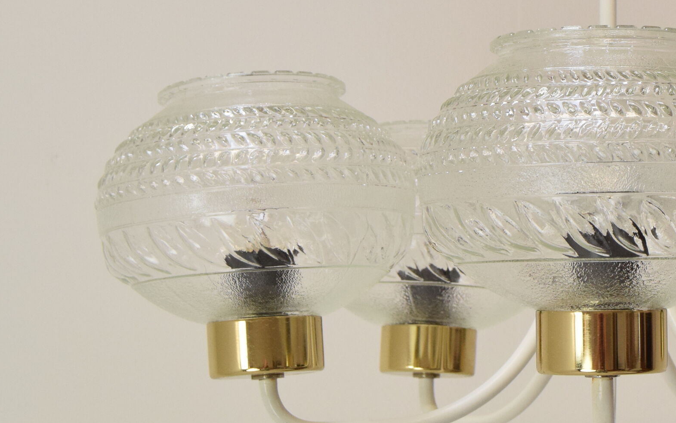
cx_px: 606
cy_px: 111
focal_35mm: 102
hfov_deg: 20.0
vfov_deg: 12.8
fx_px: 1879
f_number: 9
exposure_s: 1/320
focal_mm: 35
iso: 1600
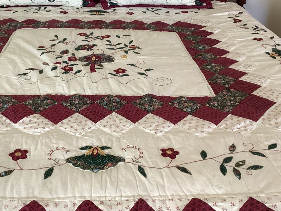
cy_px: 85
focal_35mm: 44
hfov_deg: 42.6
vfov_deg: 32.8
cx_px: 104
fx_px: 357
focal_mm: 3.3
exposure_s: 1/60
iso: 160
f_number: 2.4
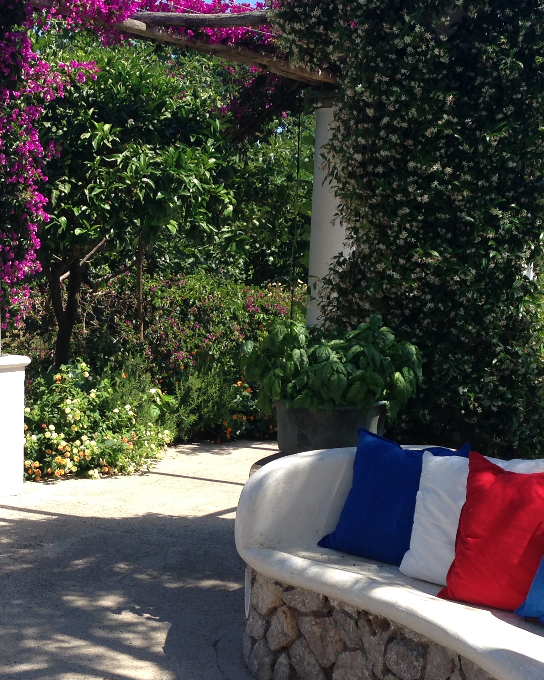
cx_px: 224
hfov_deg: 23.5
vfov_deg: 29.1
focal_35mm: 65
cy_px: 363
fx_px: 1308
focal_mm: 4.12
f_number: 2.4
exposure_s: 1/834
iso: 50
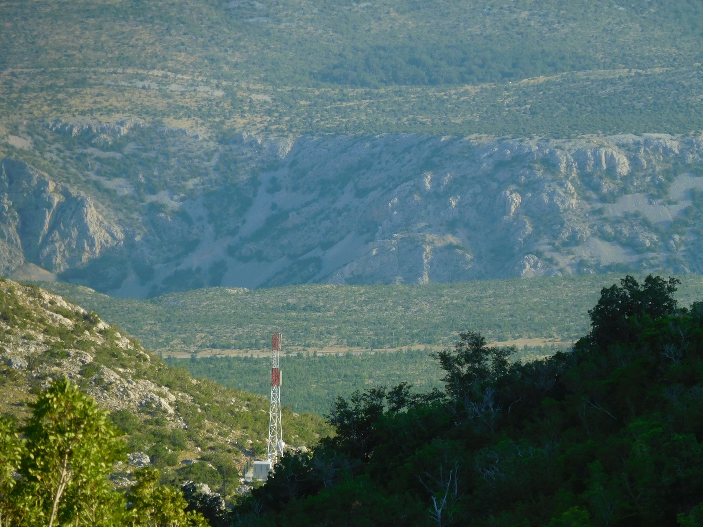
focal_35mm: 320
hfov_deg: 6.2
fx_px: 6499
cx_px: 352
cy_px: 264
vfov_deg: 4.6
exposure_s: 1/200
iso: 125
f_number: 5.9
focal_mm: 57.1
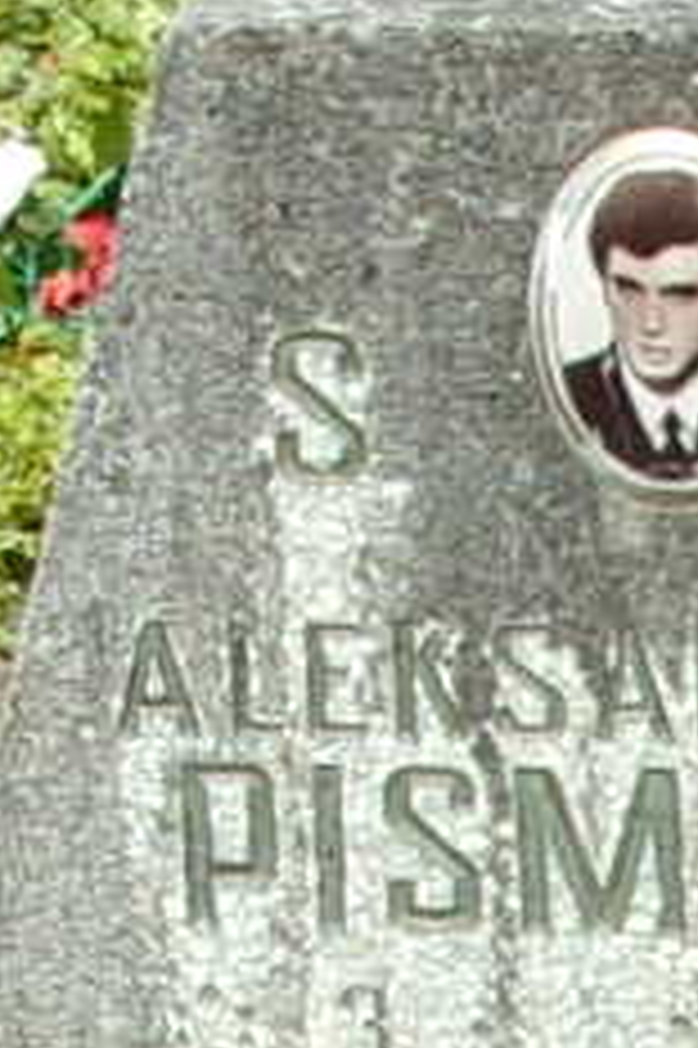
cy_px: 1997
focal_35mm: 256
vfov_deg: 7.7
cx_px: 1716
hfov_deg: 5.2
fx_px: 7456
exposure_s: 1/38
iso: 80
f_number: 10.8
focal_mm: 5.1
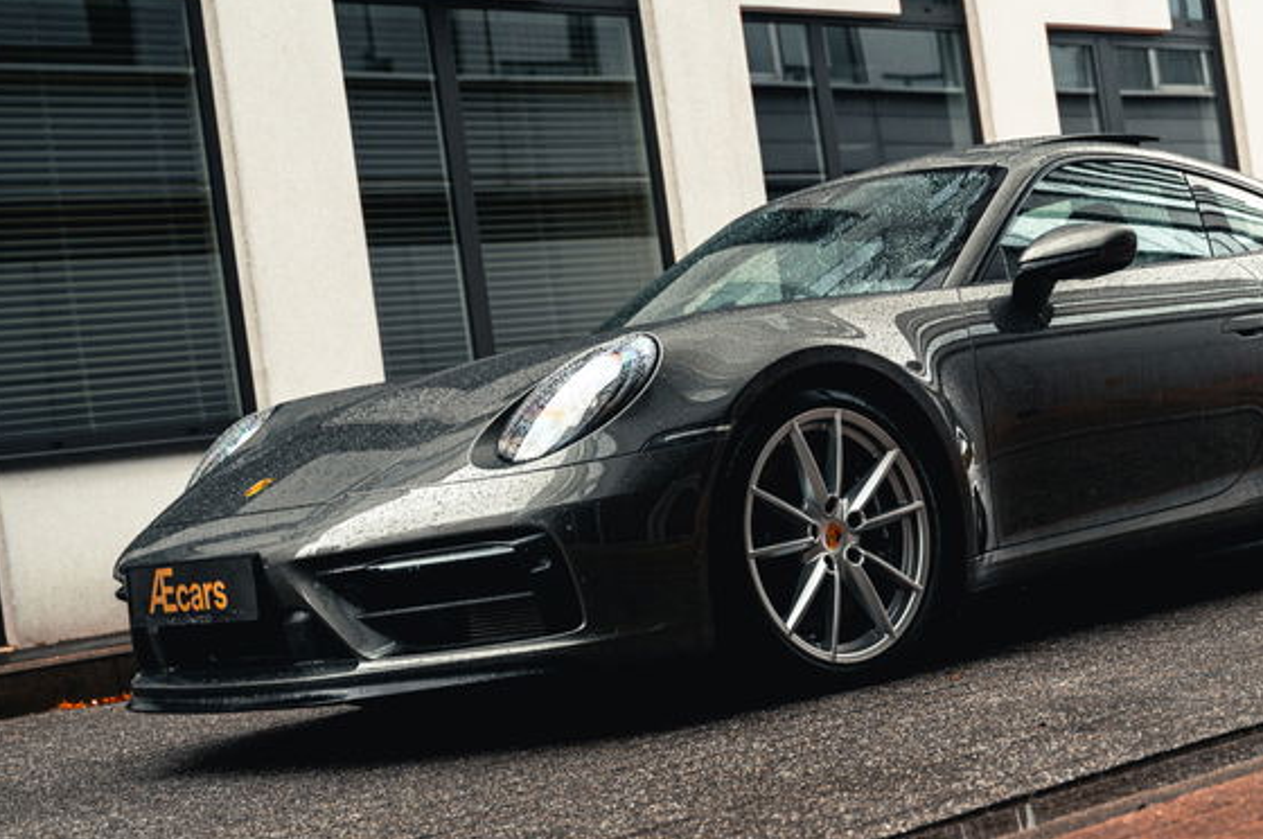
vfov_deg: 21.2
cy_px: 434
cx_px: 889
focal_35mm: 64
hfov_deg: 31.1
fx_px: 2243
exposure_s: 1/160
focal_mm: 35
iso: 320
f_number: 2.8
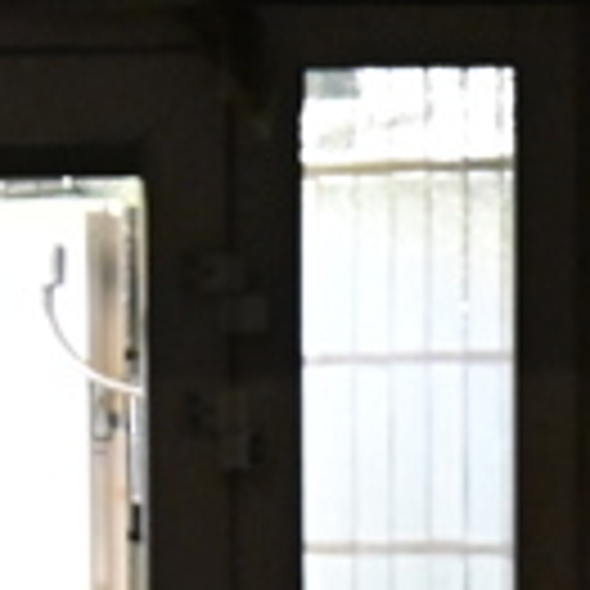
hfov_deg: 1.0
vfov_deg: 1.0
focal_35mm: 1761
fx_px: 33958
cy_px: 739
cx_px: -995
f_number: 2.8
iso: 3200
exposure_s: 1/100
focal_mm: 200
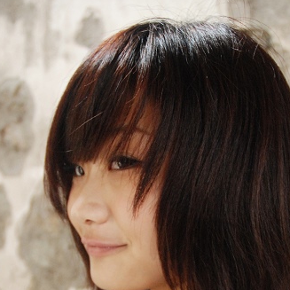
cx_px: 153
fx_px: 531
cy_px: 349
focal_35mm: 56
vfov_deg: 27.0
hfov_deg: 30.6
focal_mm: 18
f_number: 3.5
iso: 800
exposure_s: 1/80
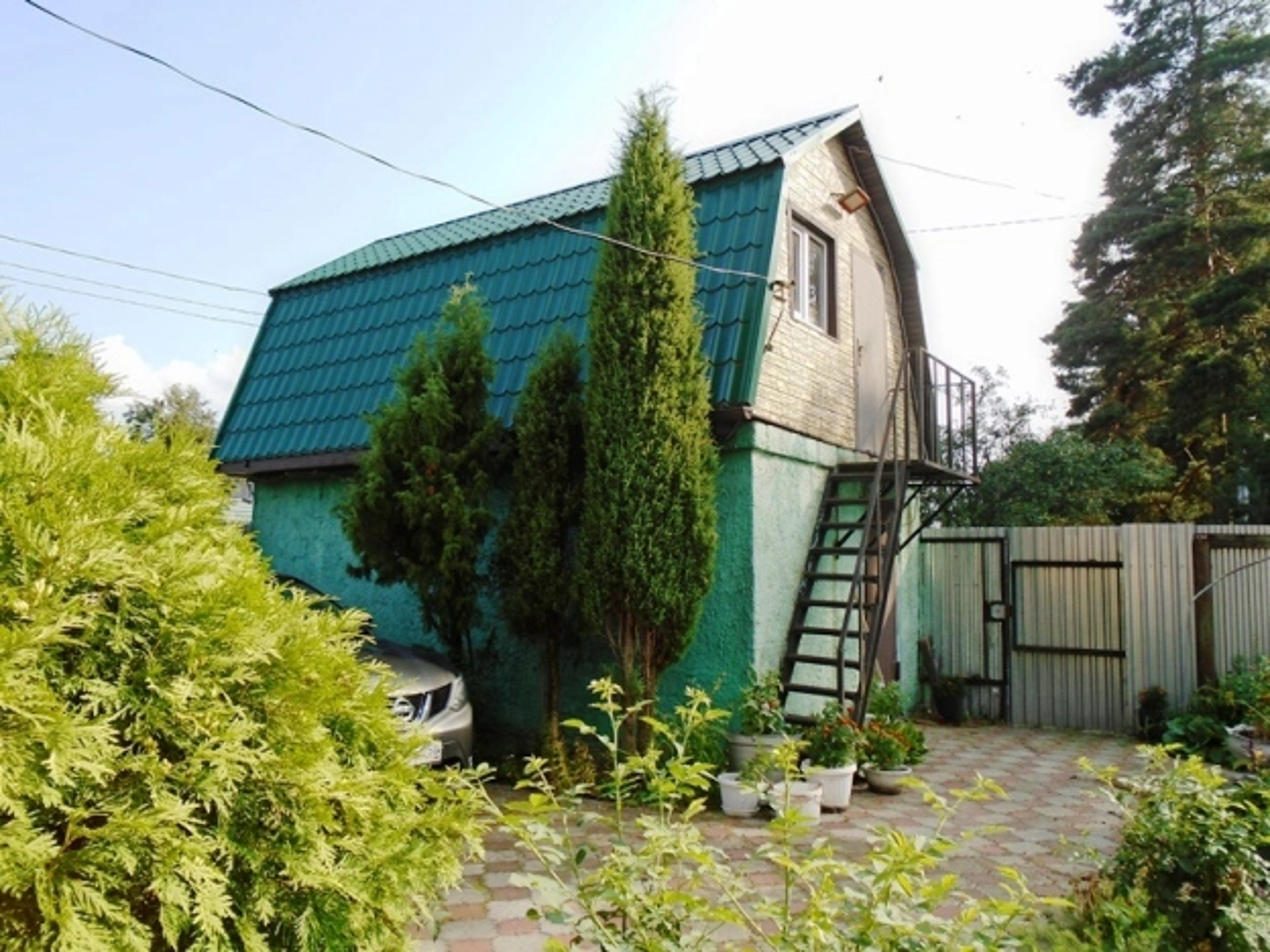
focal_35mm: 26
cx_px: 635
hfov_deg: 67.3
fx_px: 954
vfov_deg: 53.1
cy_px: 476
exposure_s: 1/500
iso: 100
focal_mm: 4.6
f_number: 3.2
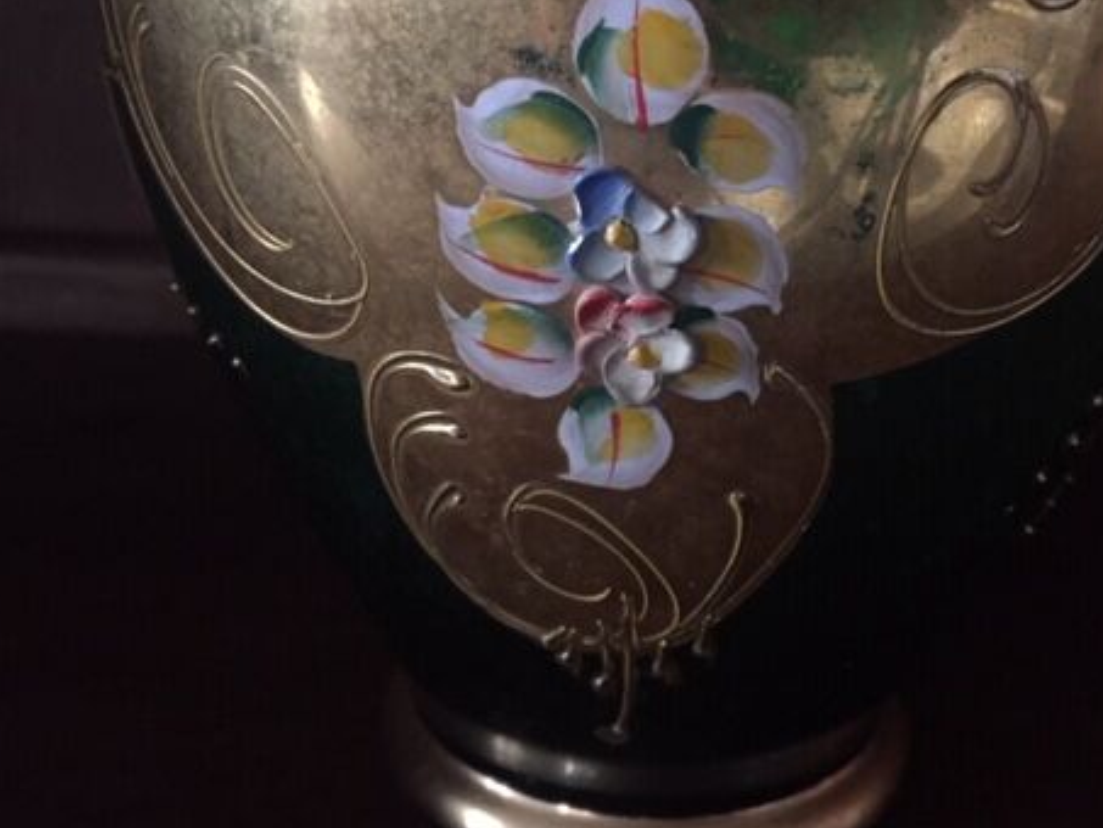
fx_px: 1307
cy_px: 263
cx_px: 662
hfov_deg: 45.5
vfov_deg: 34.8
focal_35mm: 41
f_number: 2.2
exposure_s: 1/17
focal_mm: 4.15
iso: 250
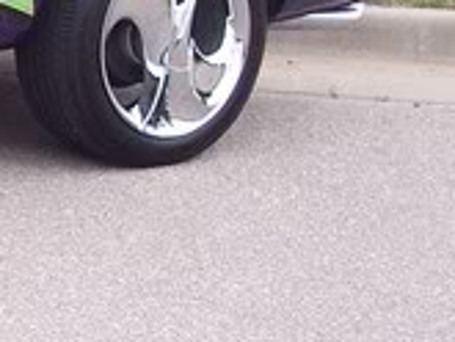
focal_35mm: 169
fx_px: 2223
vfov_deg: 8.7
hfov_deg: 10.6
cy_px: 0
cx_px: -477
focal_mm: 8
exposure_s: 1/180
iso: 100
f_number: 3.4
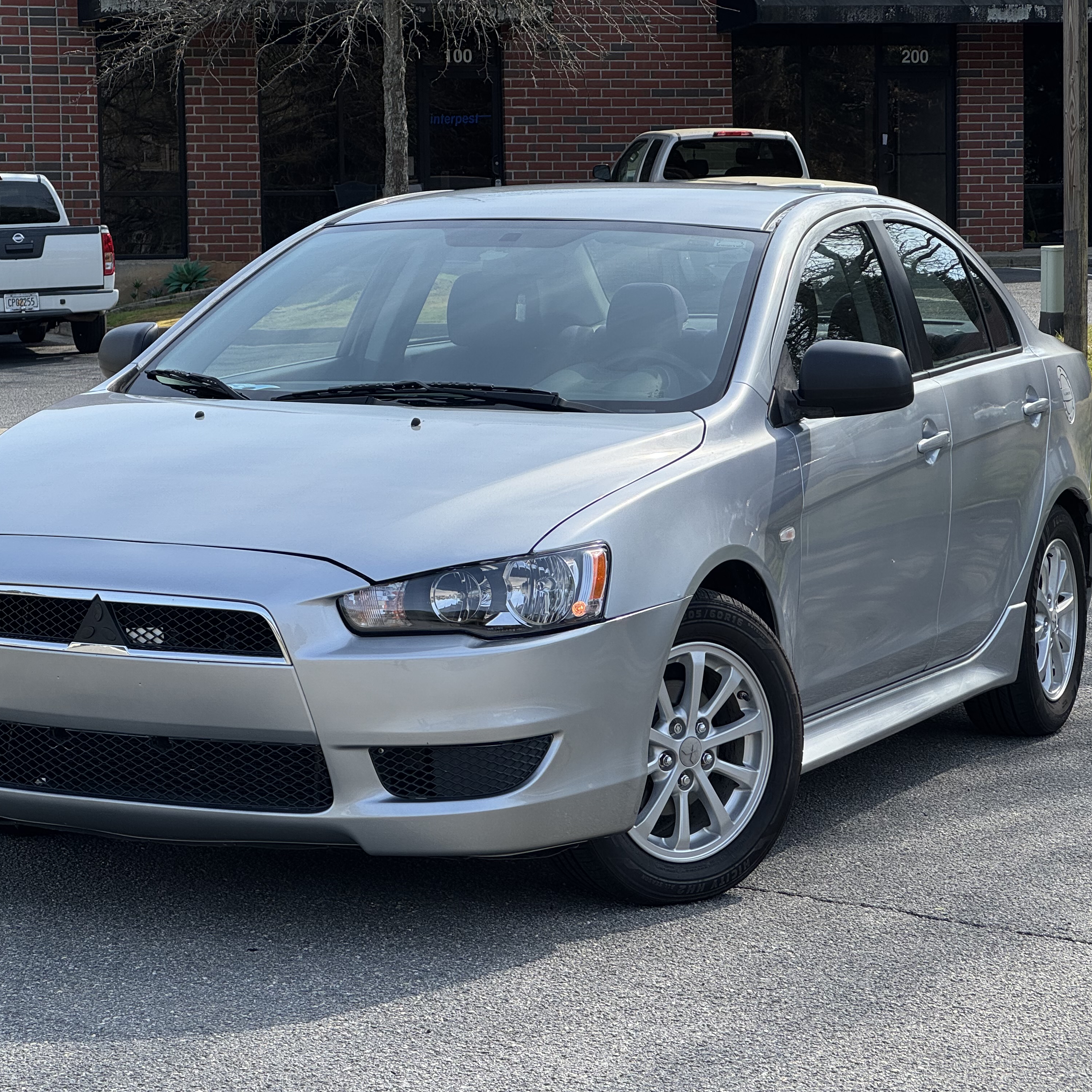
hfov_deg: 19.1
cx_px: 442
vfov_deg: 19.1
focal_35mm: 91
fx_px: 3248
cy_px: 546
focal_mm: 9
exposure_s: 1/475
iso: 25
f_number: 2.8
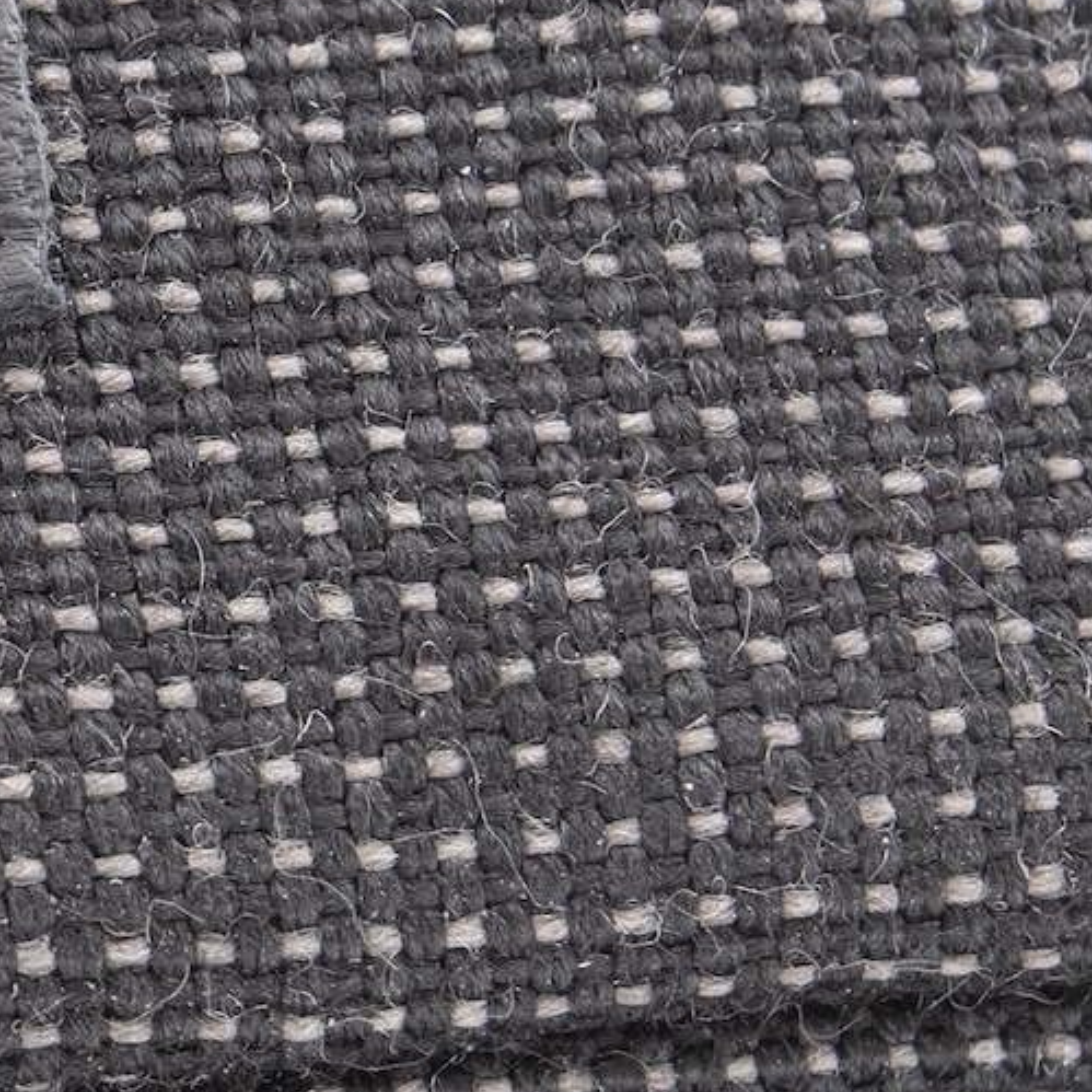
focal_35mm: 383
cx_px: -696
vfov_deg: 4.6
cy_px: 514
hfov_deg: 4.5
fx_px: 13669
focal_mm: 50
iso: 125
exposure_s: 1/1.67
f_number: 7.1
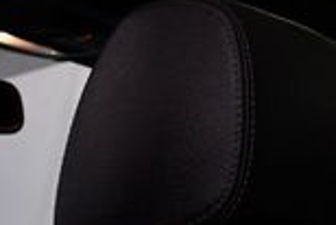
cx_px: 500
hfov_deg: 13.0
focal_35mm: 150
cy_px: -83
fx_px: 1401
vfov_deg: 9.0
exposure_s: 1/200
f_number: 3.5
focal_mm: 18
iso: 800
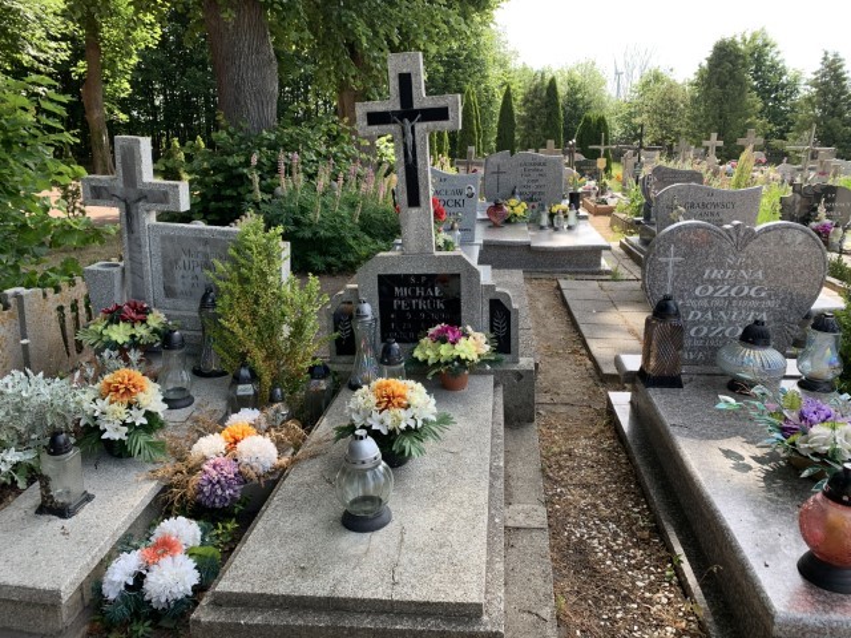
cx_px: 426
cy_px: 319
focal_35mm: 26
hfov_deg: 67.3
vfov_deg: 53.1
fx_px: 639
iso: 25
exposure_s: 1/364
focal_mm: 4.25
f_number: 1.8
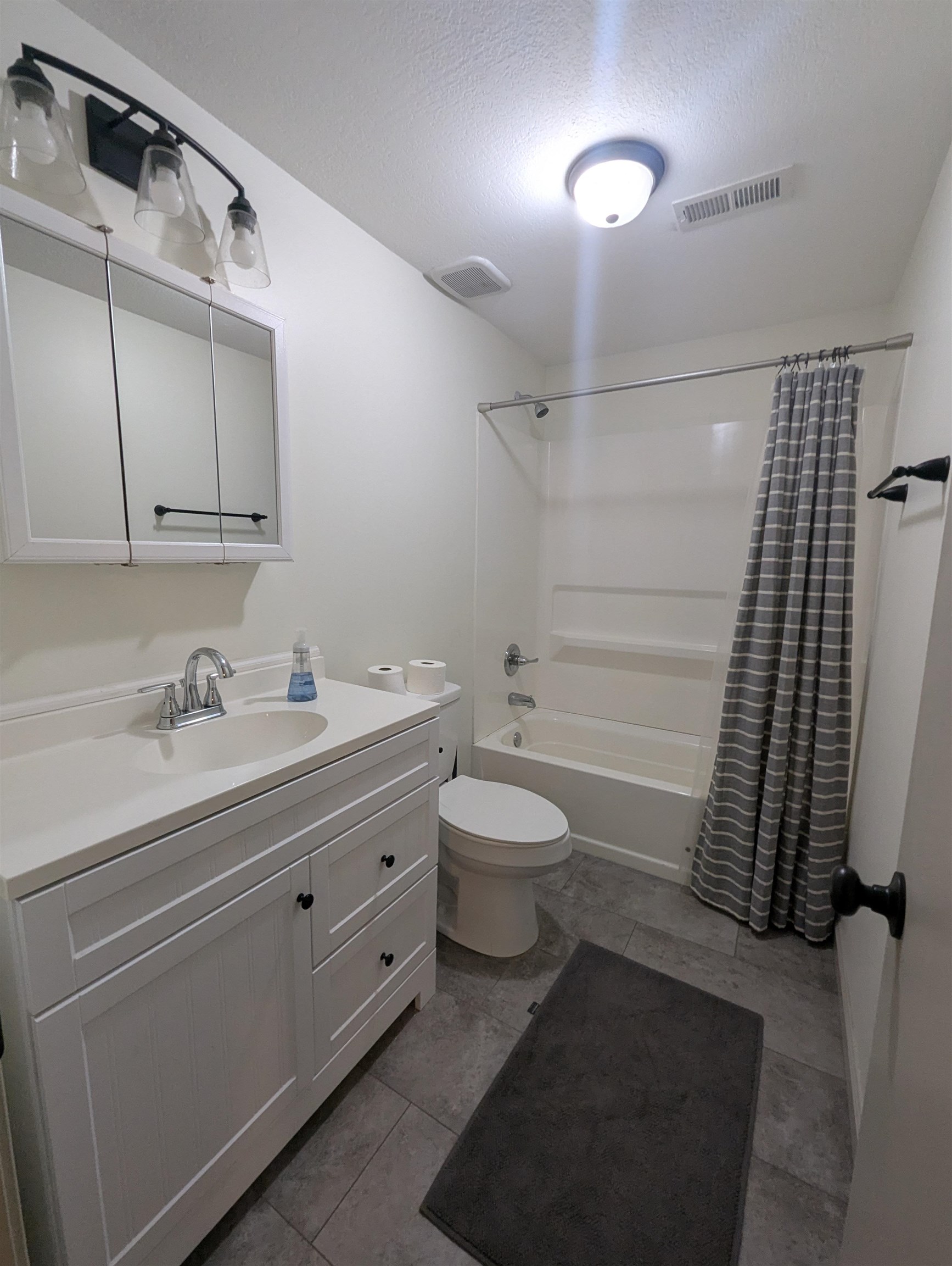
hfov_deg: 90.0
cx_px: 476
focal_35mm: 13
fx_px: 476
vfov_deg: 106.1
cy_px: 633
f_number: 2.2
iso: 118
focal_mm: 1.95
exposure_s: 1/40
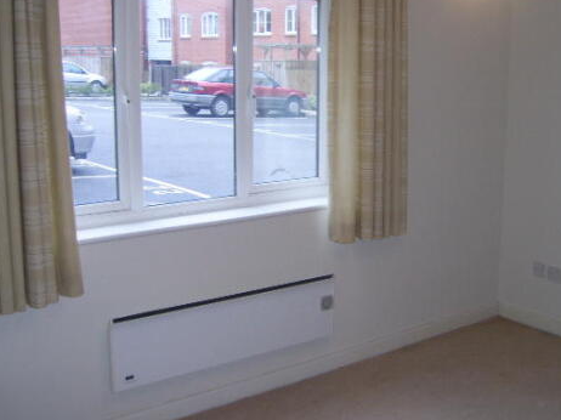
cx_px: 328
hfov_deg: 39.6
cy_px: 200
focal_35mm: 48
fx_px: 778
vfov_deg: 30.2
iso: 100
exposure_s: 1/30
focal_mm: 7.8
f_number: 2.8
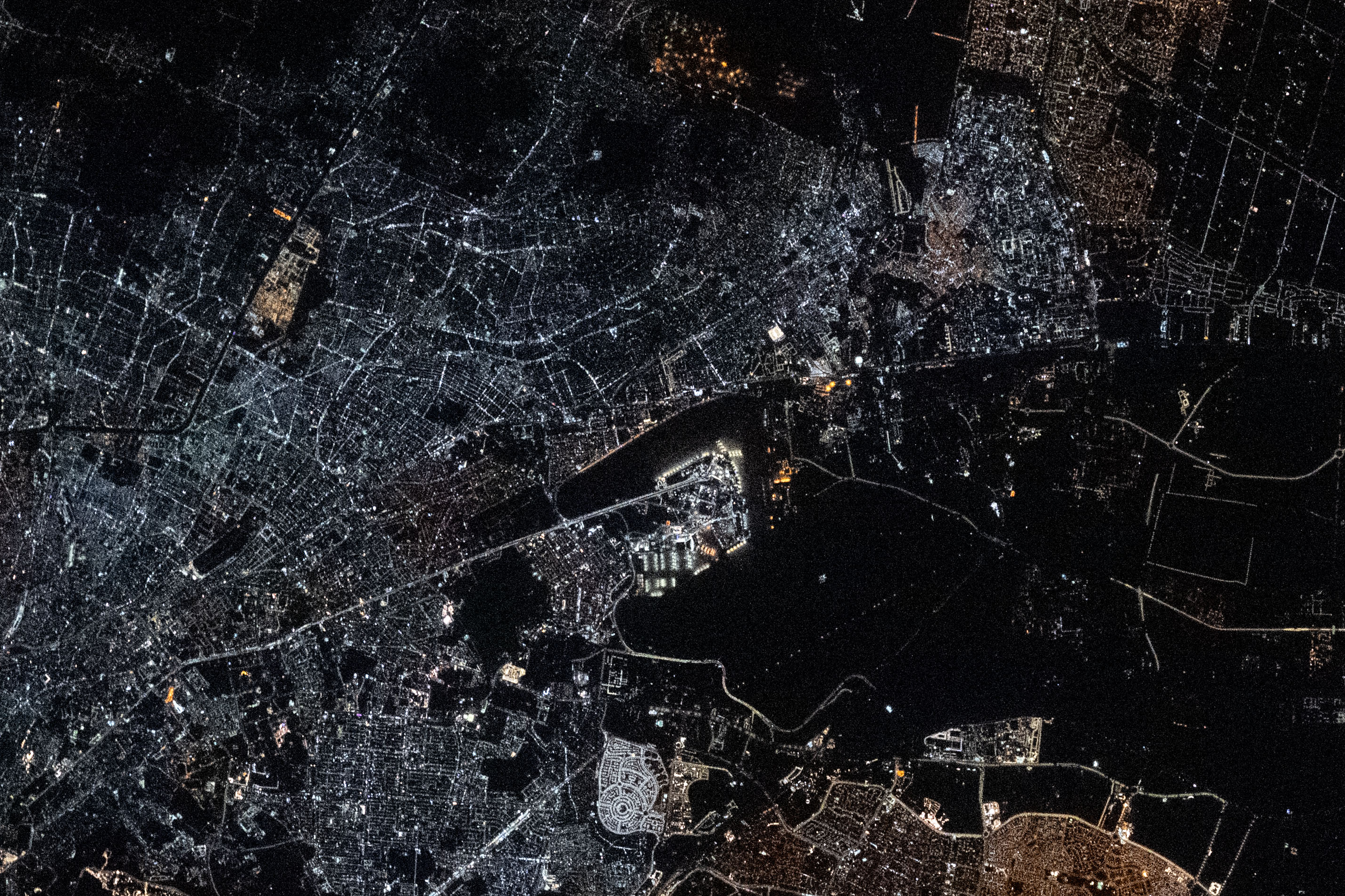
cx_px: 1569
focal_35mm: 579
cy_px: 674
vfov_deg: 2.4
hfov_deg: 3.6
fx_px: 21629
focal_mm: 200
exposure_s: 1/250
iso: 25600
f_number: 2
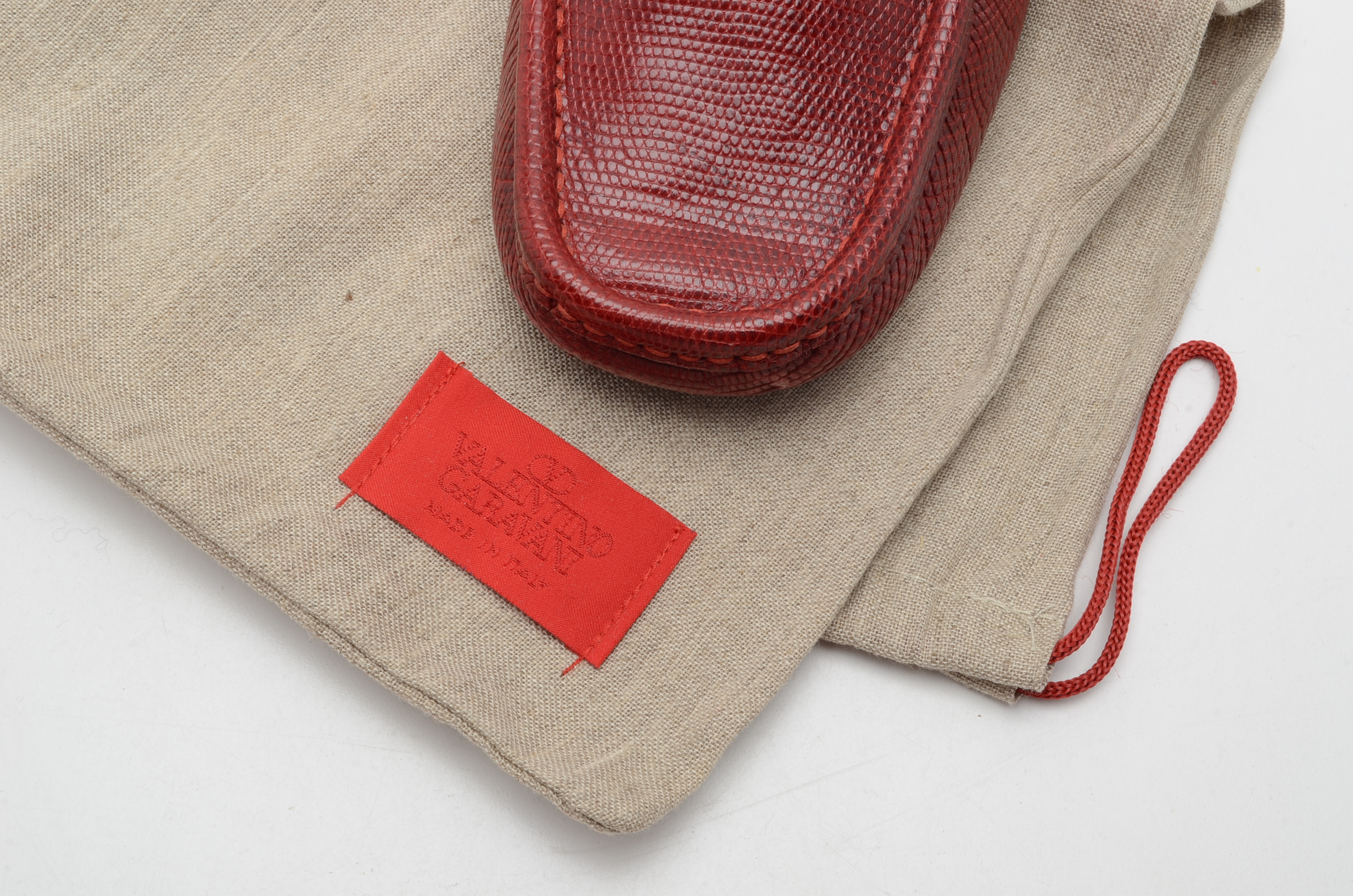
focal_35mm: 57
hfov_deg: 35.1
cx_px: 676
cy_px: 448
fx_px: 2138
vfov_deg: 23.7
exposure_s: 1/100
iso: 100
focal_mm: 38
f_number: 18
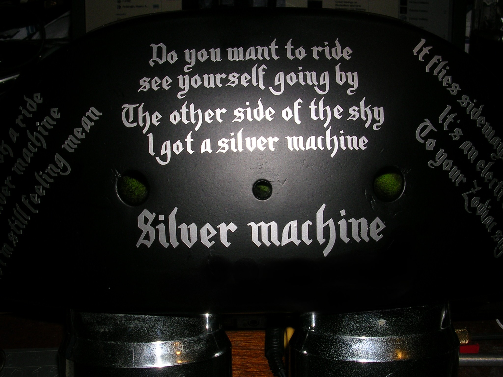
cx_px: 252
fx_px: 552
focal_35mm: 38
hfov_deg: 49.0
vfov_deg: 37.7
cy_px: 188
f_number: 5.6
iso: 50
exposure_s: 1/60.1
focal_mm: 5.8
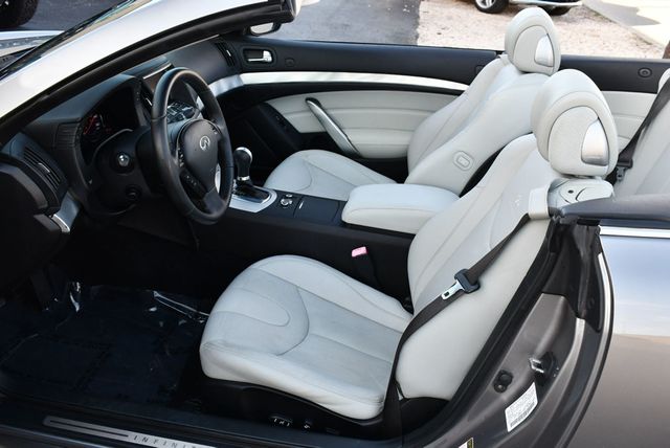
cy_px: 224
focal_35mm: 36
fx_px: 671
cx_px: 335
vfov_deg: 36.9
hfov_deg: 53.1
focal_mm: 18
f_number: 5.6
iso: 400
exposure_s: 1/250
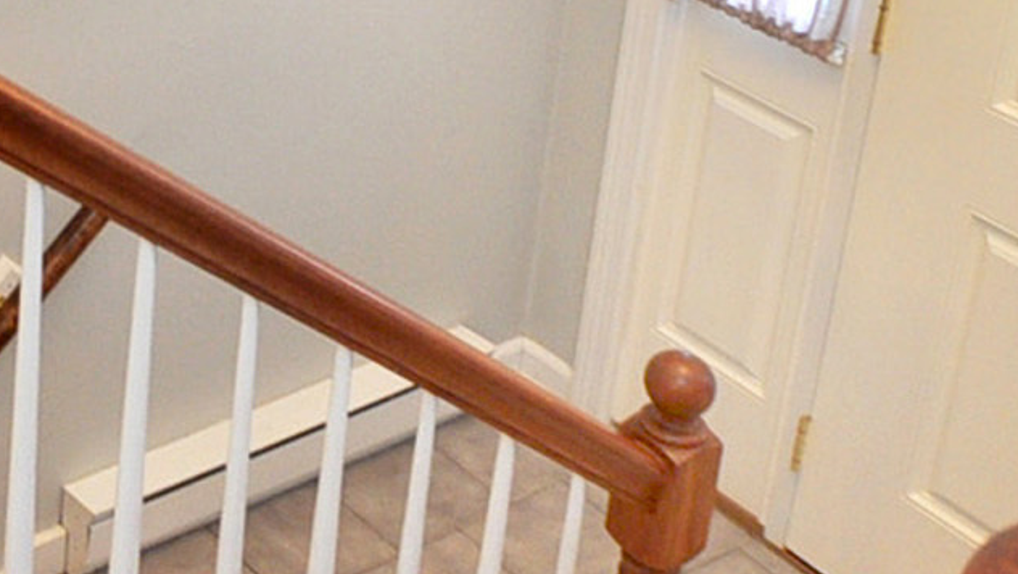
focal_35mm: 72
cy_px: -450
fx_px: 1944
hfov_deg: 23.4
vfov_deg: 14.7
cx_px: -520
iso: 250
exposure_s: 1/8
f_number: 4.5
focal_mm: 10
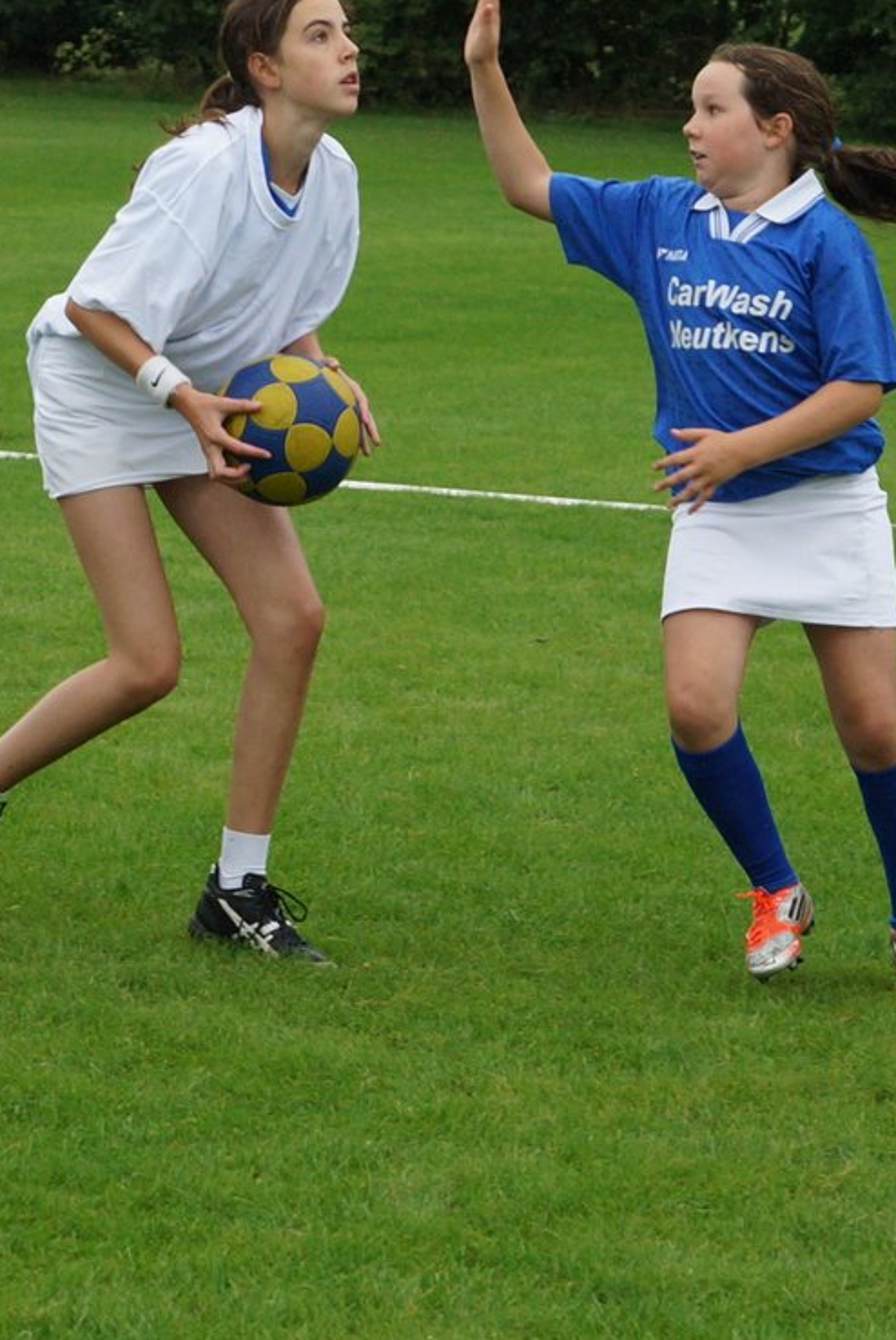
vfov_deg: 19.5
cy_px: 418
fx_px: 3871
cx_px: 391
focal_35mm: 104
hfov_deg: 13.2
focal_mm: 50
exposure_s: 1/500
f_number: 4
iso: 320
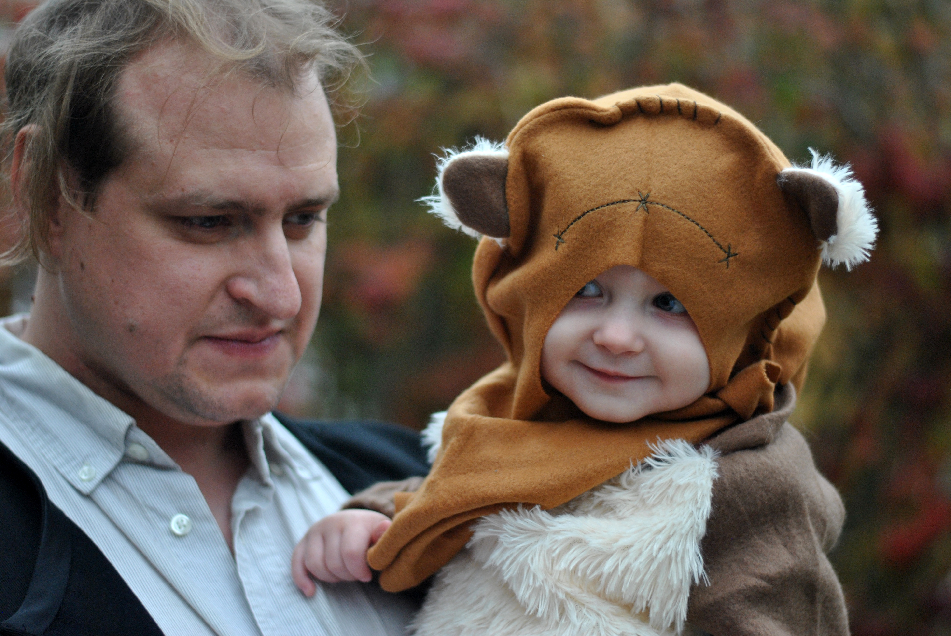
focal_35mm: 75
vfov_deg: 18.2
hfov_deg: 27.0
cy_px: 318
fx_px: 1984
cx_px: 476
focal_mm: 50
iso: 400
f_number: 1.8
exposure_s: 1/320
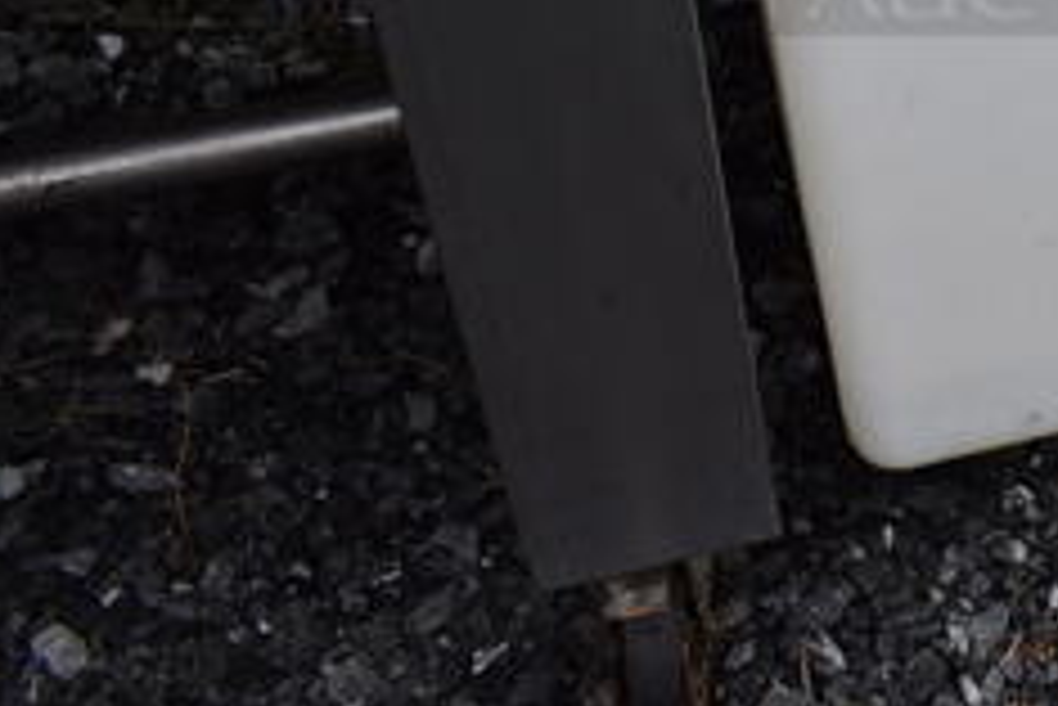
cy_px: -202
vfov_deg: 18.2
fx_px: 2058
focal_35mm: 70
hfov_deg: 25.7
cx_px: 1279
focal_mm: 18
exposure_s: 1/320
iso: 200
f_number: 7.1
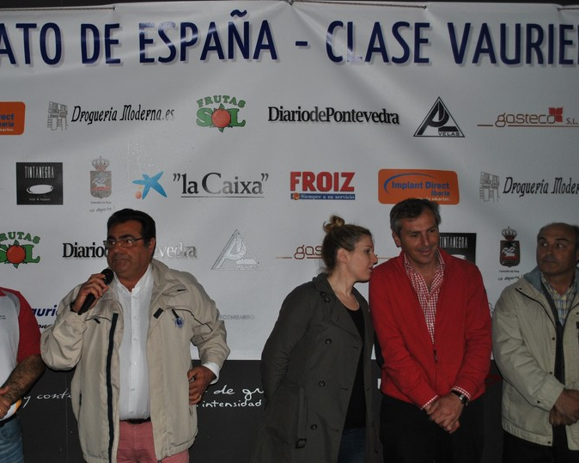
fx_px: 771
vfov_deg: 33.4
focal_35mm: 45
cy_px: 256
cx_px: 209
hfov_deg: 40.8
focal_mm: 24
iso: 200
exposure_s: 1/60
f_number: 4
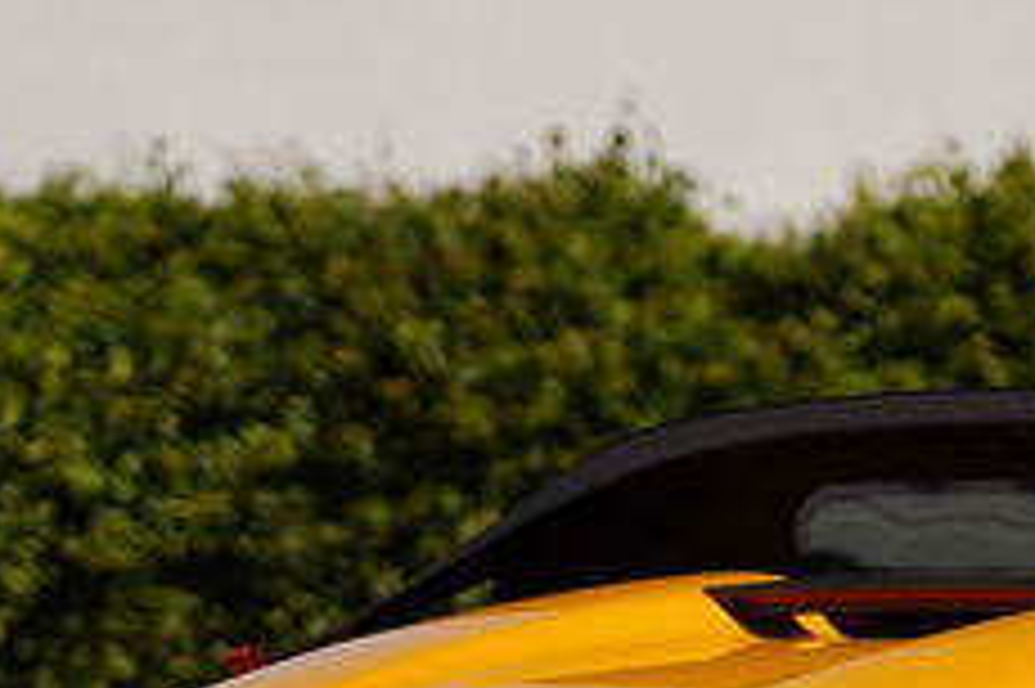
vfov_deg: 2.9
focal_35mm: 468
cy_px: 657
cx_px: 1314
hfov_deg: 4.4
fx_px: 13445
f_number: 4.5
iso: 100
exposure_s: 1/3200
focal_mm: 105
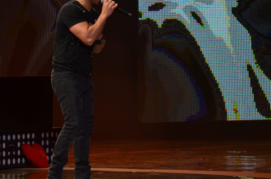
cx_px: 112
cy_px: 80
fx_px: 3192
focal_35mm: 425
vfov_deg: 3.2
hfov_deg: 4.9
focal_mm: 190
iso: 800
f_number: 5.6
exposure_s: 1/125
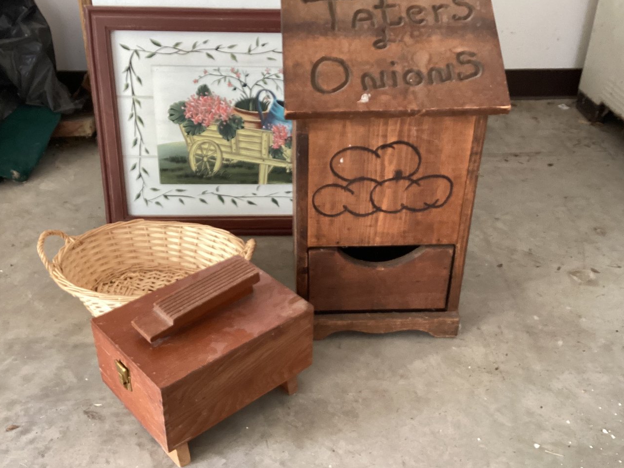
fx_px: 667
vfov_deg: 38.7
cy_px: 237
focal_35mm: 37
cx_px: 314
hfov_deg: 50.1
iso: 250
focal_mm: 3.3
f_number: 2.4
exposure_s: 1/60
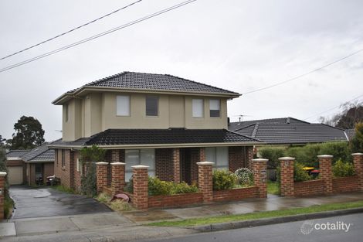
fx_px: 363
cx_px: 182
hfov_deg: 53.1
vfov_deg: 36.8
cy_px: 121
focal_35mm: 36
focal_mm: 24
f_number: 4
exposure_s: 1/125
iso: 100
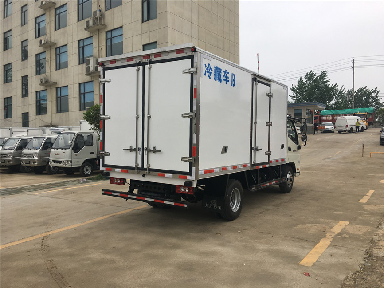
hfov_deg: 61.7
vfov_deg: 48.2
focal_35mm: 29
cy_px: 144
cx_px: 192
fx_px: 322
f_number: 2.2
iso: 25
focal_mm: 4.15
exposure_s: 1/227
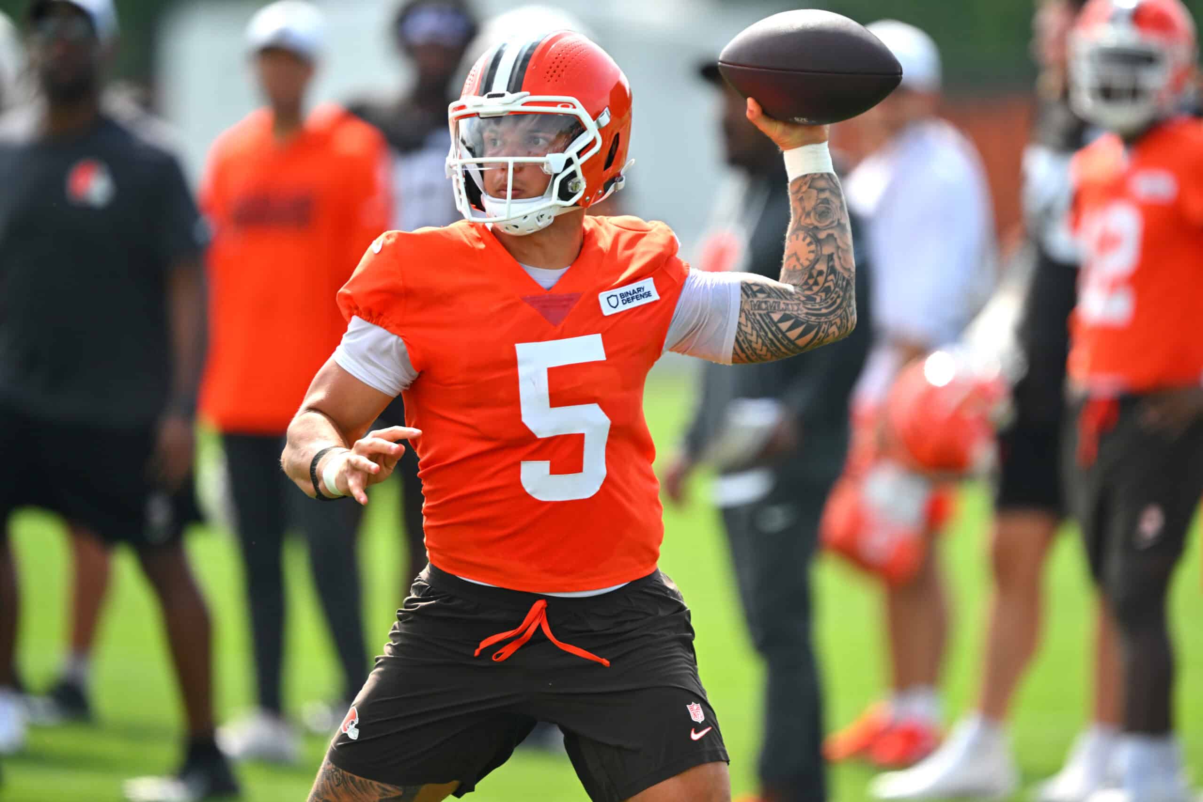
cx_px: 602
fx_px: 18713
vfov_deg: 2.5
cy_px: 401
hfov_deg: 3.7
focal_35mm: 560
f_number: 4
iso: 320
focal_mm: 560
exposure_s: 1/2000
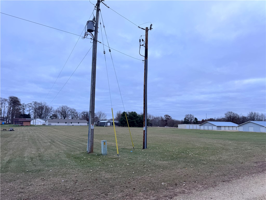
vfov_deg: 56.8
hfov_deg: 71.6
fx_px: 184
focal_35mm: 24
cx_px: 133
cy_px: 100
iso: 50
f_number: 1.78
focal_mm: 6.76
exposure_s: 1/131
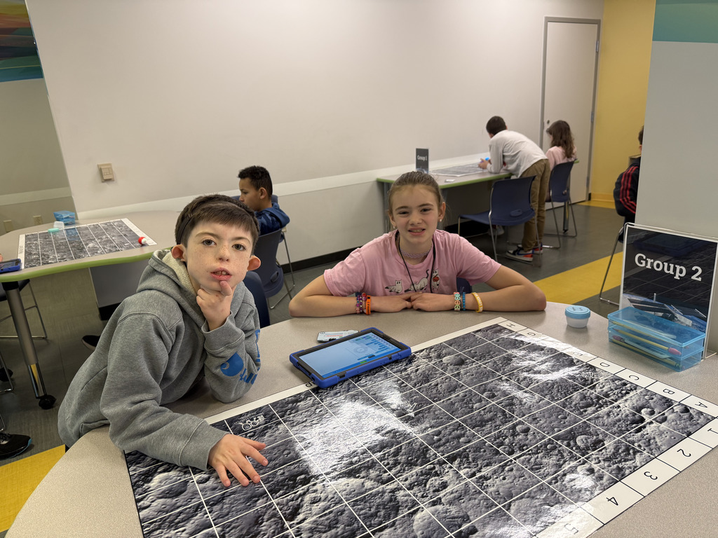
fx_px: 498
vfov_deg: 56.8
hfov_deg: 71.6
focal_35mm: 24
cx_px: 359
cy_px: 269
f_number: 1.78
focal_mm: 6.76
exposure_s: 1/60
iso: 125
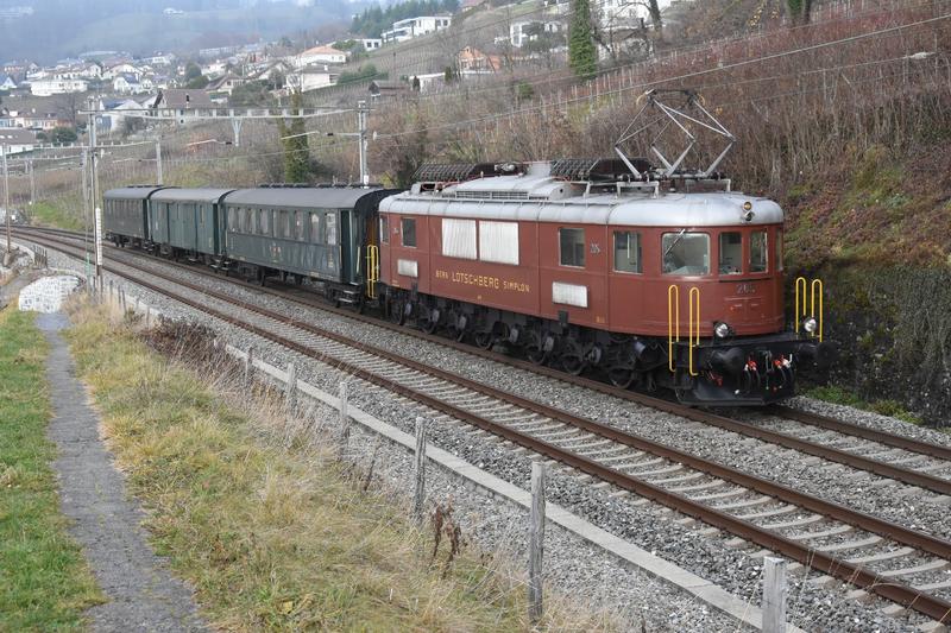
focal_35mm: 51
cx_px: 476
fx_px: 1347
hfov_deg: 38.9
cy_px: 316
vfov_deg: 26.5
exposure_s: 1/800
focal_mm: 34
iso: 1250
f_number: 6.3
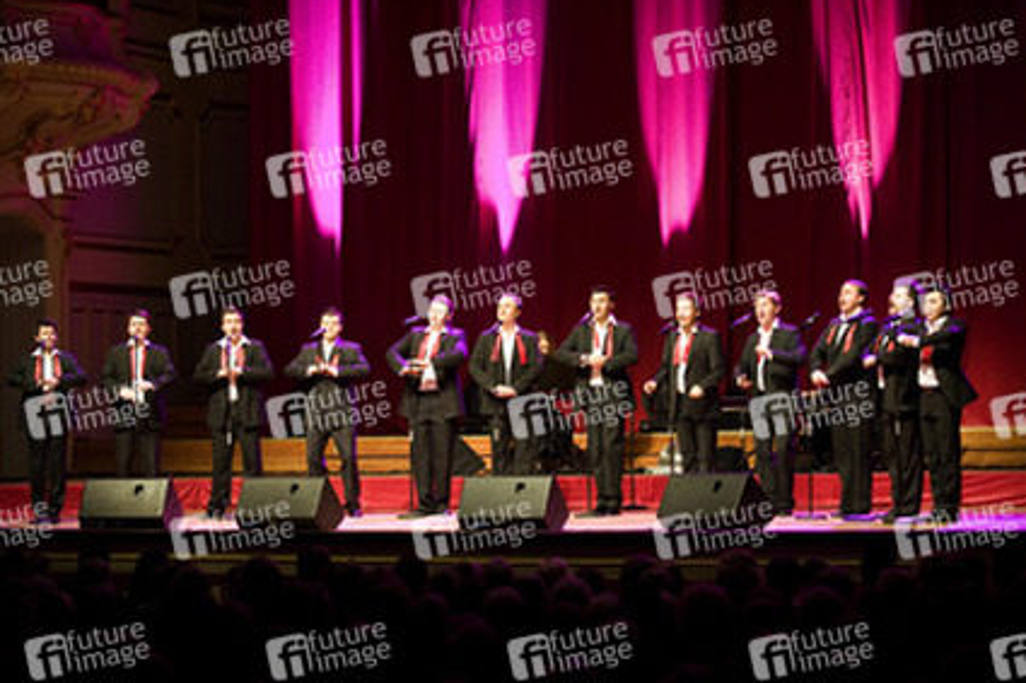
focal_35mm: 104
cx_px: 506
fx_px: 2963
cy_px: 350
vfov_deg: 13.2
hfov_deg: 19.6
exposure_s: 1/200
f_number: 2.8
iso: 4000
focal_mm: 98
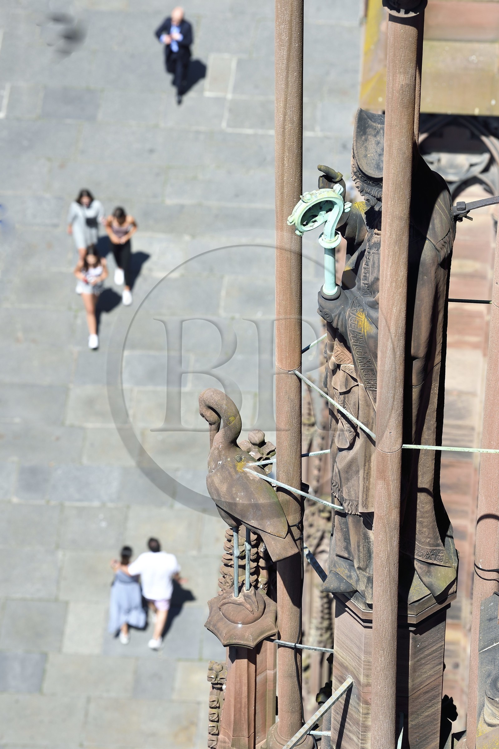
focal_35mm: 200
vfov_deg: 10.3
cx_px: 250
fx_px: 4162
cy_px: 374
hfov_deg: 6.9
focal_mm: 200
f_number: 7.1
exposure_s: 1/640
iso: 200
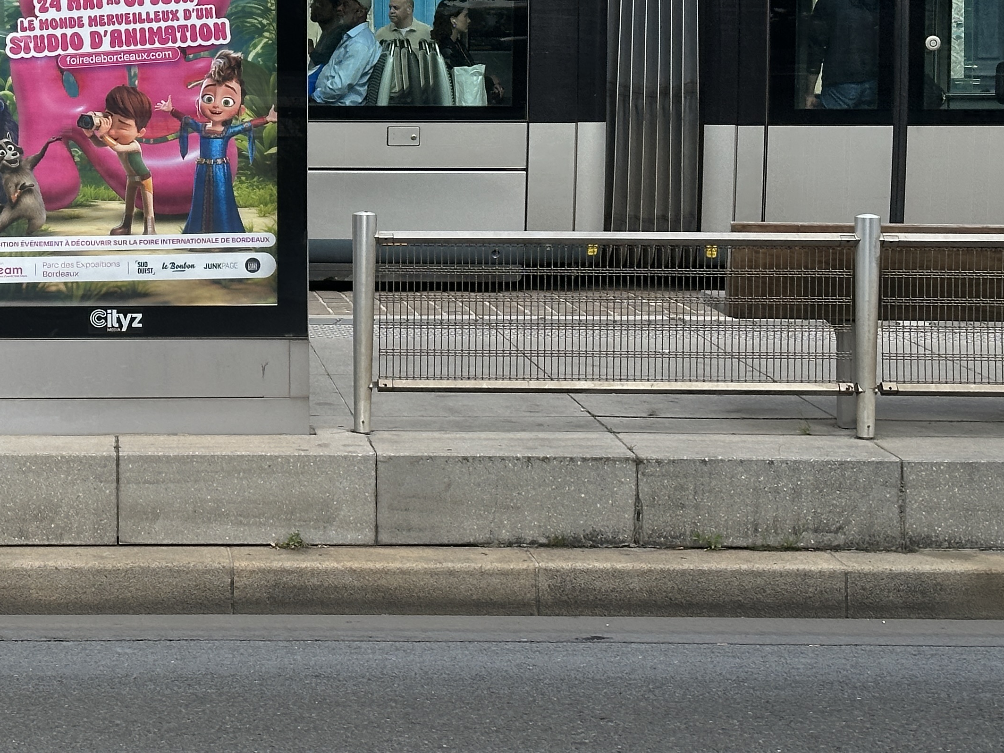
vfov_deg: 16.0
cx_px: 95
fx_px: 2639
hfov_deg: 21.1
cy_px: 80
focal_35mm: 91
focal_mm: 6.86
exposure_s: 1/3155
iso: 64
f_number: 1.78
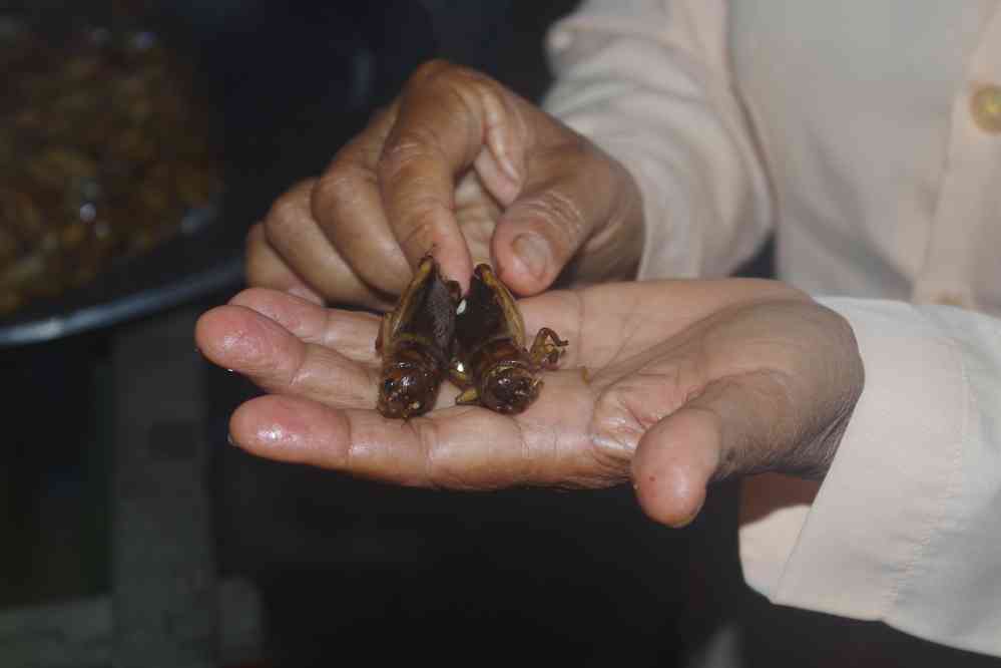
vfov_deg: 16.6
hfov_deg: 24.6
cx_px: 500
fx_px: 2294
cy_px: 334
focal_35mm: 82
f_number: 5.6
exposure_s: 1/100
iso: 200
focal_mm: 55
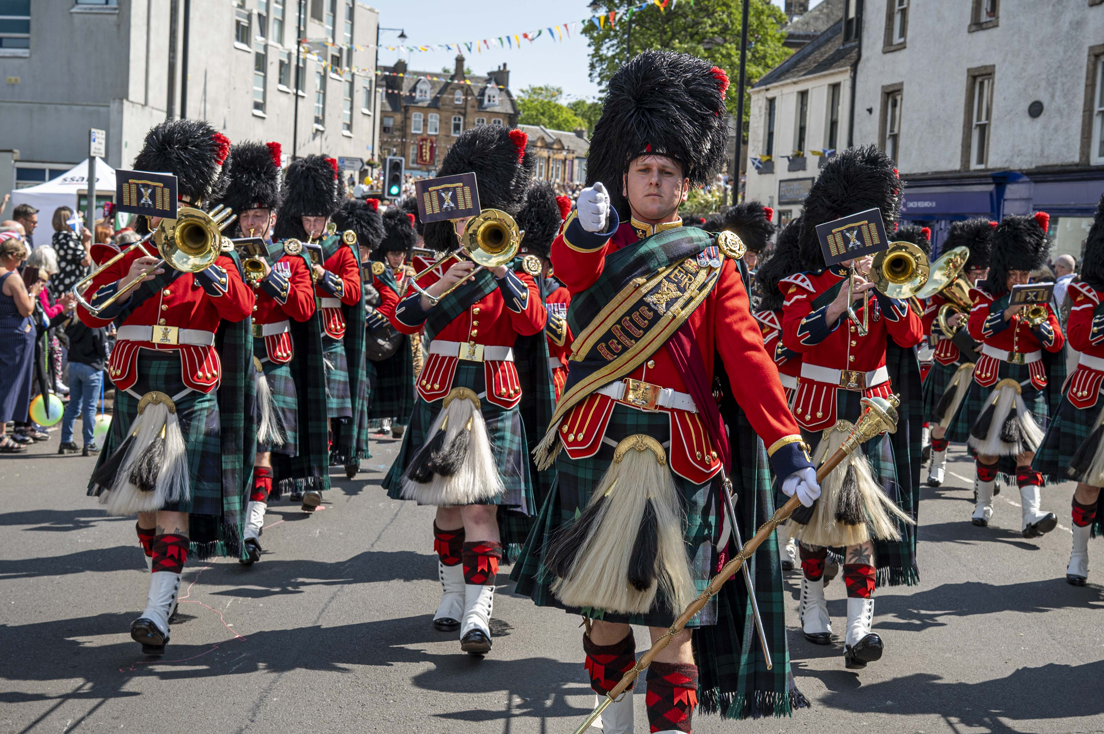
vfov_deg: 25.9
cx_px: 600
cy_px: 398
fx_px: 1593
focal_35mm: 52
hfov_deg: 38.2
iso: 125
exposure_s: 1/400
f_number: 5.6
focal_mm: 35
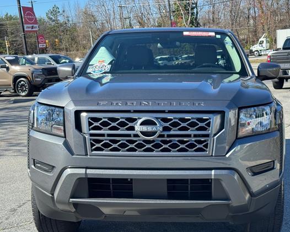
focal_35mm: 57
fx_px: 489
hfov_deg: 33.0
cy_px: 128
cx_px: 168
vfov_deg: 26.7
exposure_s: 1/1263
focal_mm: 6.76
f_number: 1.78
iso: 64
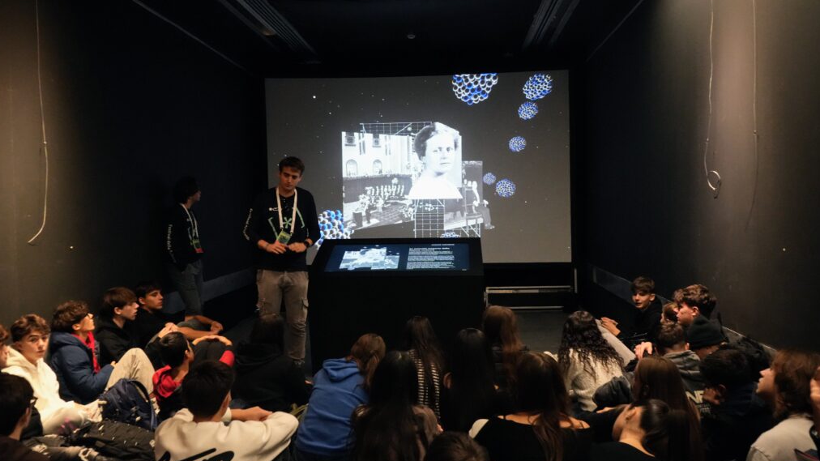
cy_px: 225
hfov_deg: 56.6
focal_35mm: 35
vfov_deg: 33.7
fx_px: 761
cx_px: 408
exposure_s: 1/50
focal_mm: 33
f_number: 7.1
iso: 8000
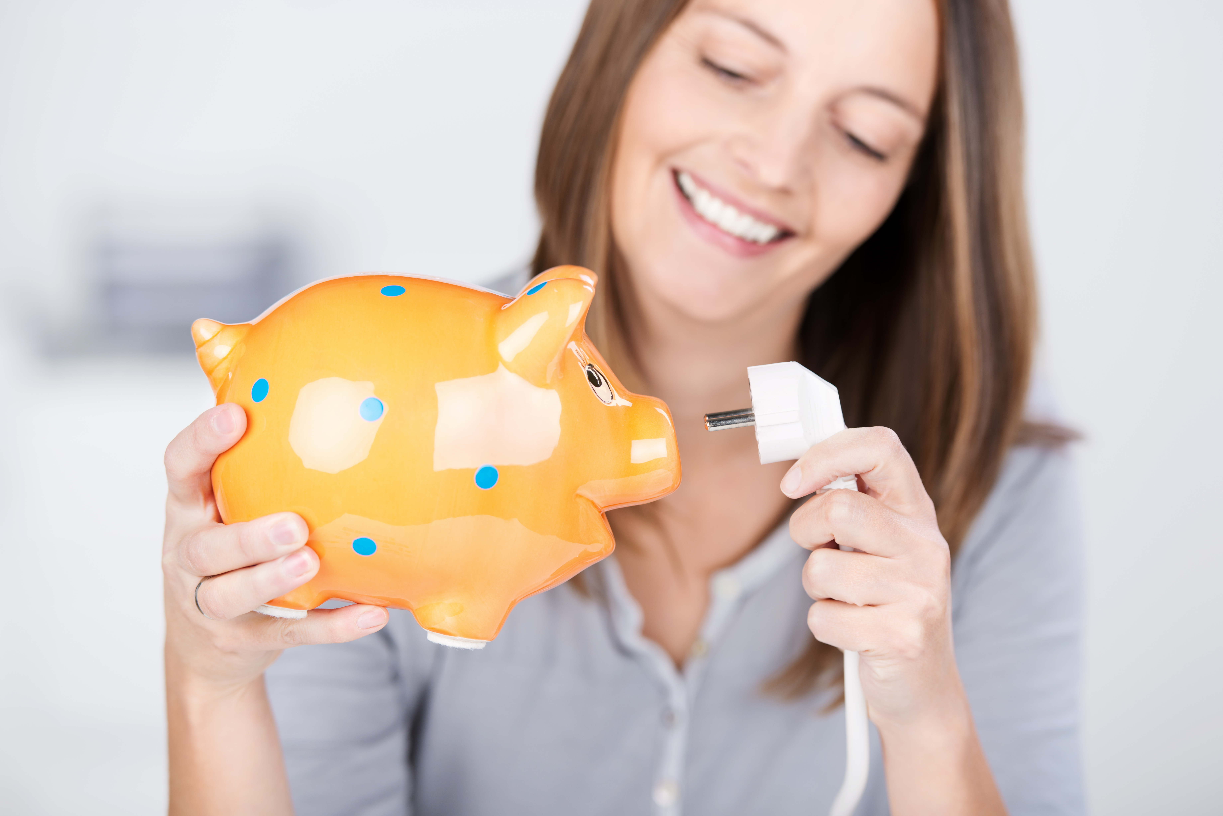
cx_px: 612
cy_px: 408
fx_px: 4418
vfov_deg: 10.6
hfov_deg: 15.8
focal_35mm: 130
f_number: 3.5
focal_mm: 130
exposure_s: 1/200
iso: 100
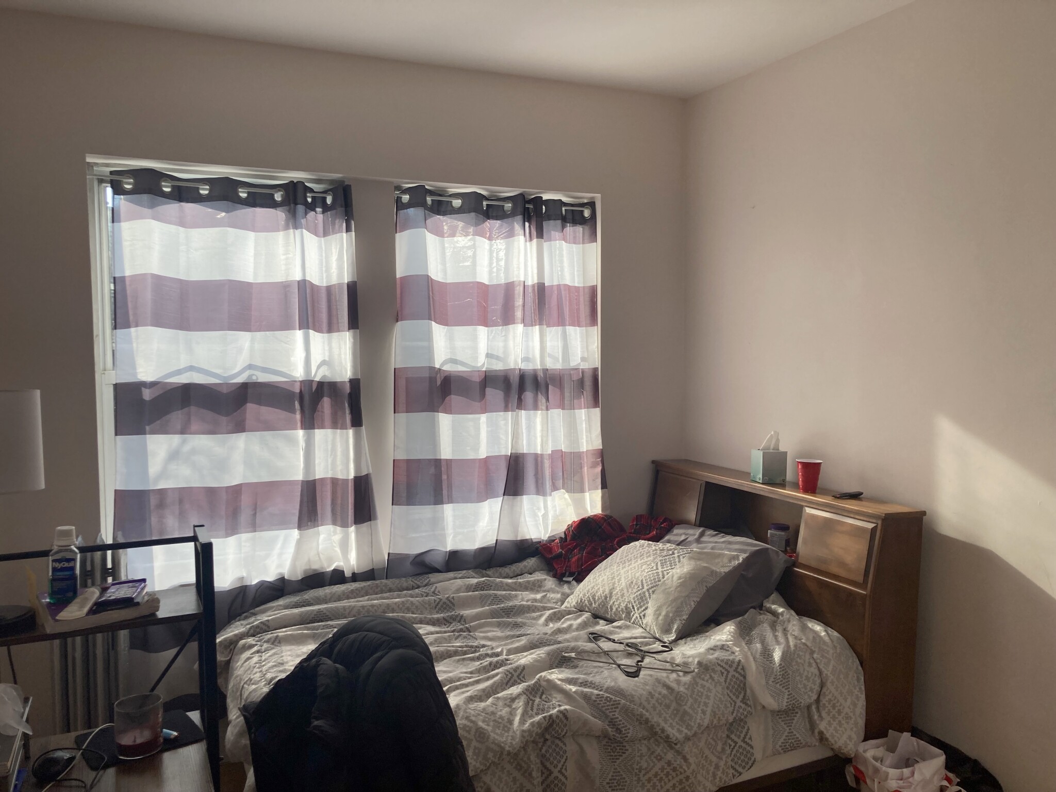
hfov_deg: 63.4
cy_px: 396
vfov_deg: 49.7
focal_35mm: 28
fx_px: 854
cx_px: 528
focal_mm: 3.99
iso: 20
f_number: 1.8
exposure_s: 1/481
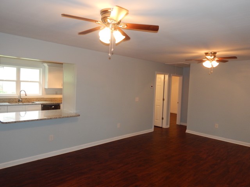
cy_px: 94
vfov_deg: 54.9
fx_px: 181
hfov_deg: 69.4
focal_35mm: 25
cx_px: 125
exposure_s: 1/30
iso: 200
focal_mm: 4.5
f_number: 3.1
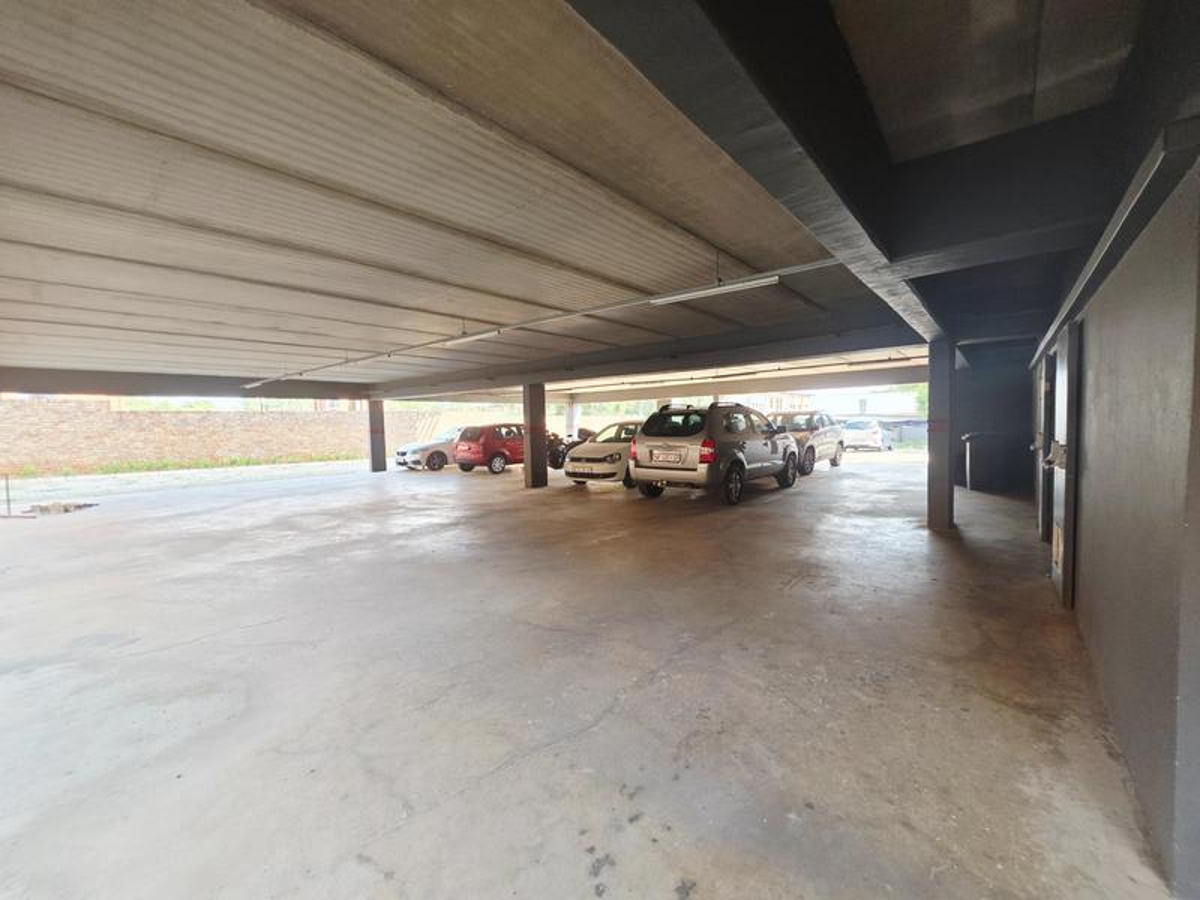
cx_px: 600
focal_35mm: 13
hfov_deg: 106.2
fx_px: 451
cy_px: 450
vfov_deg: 89.9
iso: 50
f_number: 1.9
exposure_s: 1/100
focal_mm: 2.2
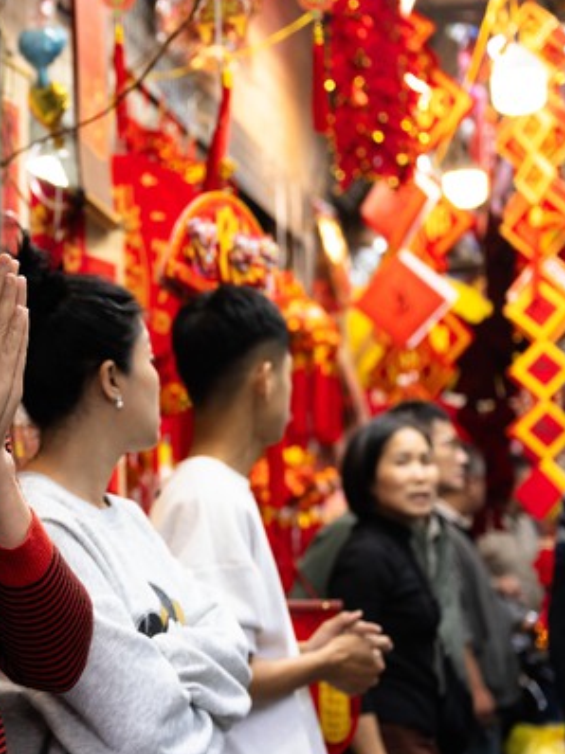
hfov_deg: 17.5
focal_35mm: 82
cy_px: 376
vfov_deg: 23.9
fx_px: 1786
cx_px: -25
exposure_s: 1/640
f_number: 3.5
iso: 1000
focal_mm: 53
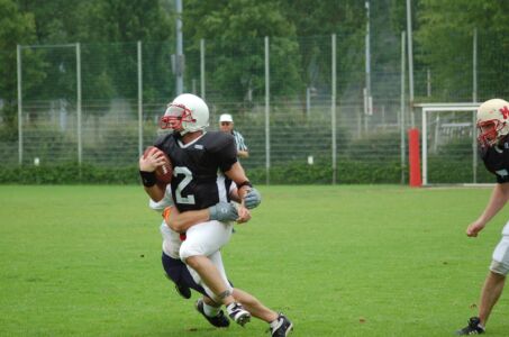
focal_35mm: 165
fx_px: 2328
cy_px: 168
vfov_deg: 8.3
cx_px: 254
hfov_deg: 12.5
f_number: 4.2
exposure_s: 1/1000
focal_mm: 110
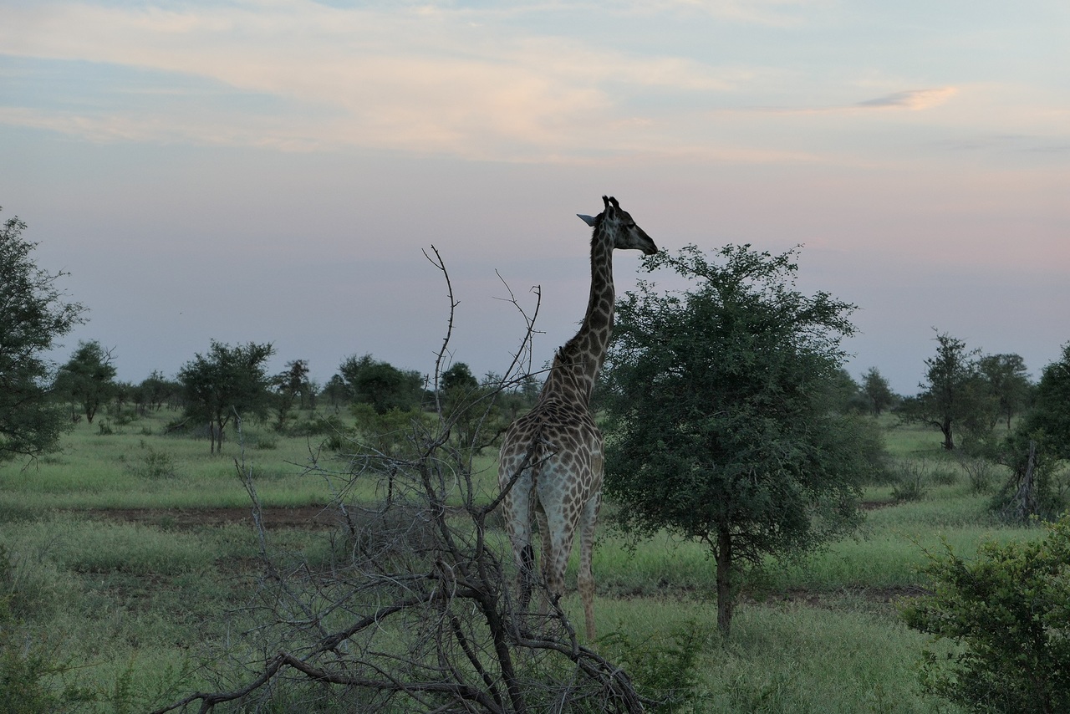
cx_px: 535
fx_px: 2230
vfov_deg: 18.2
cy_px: 357
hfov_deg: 27.0
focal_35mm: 75
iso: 125
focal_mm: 26.4
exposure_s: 1/320
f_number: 2.8
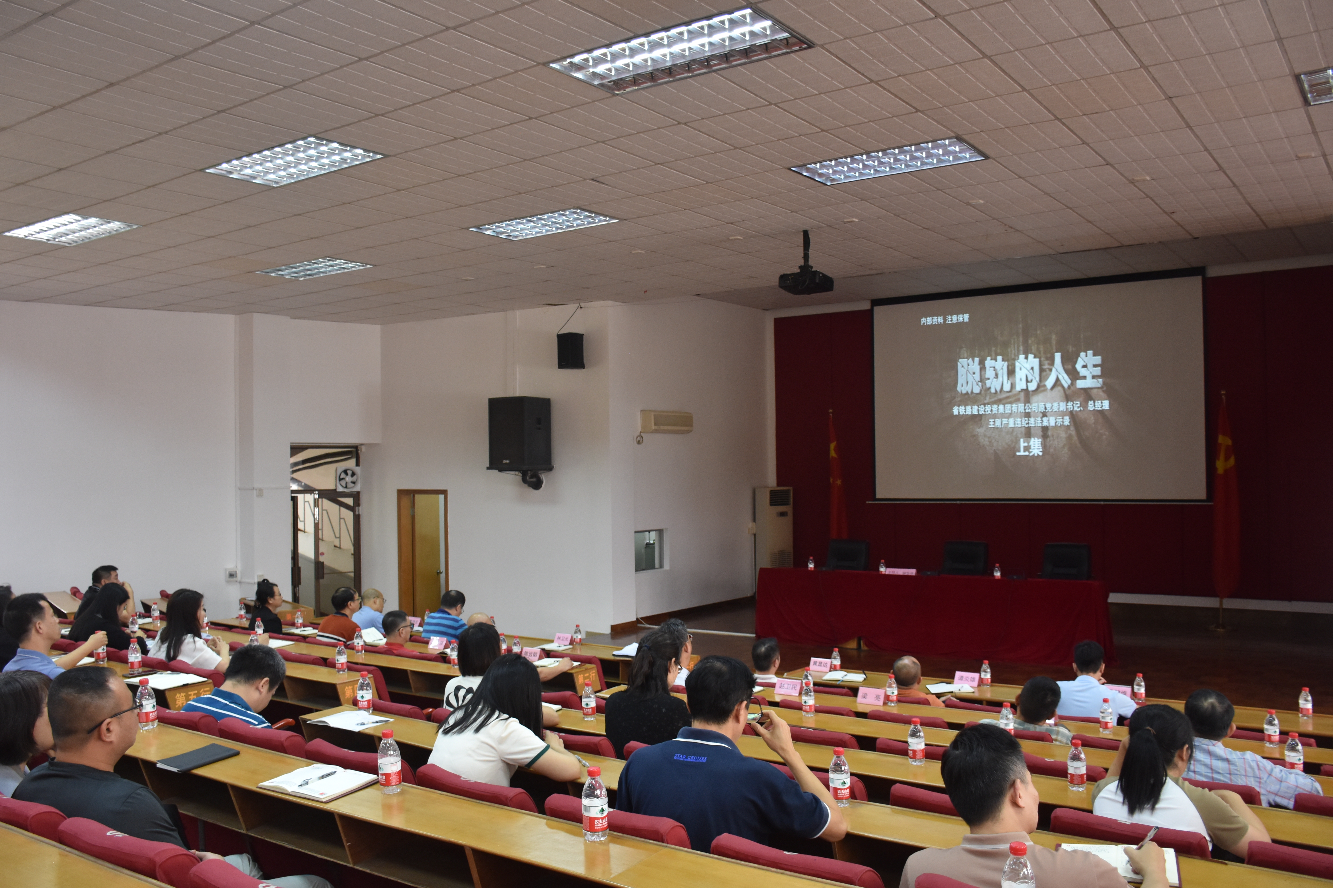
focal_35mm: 30
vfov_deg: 43.6
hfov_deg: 61.9
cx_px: 666
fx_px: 1111
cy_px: 444
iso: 1000
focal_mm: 20
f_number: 4
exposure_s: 1/60
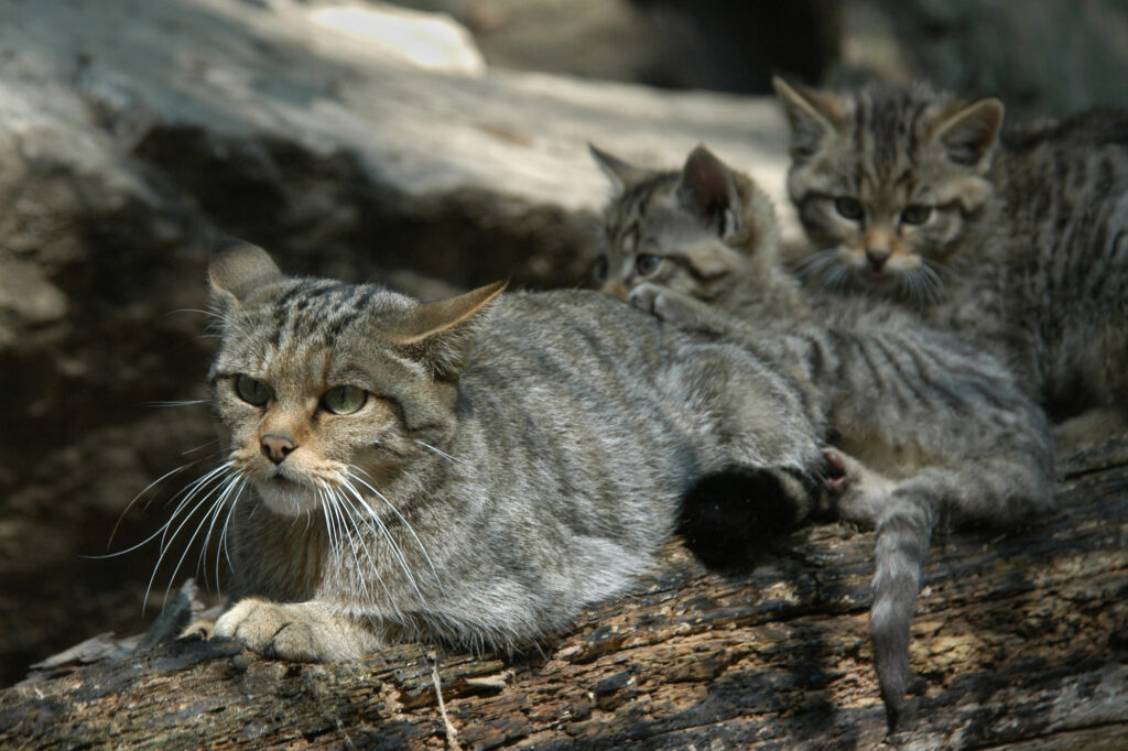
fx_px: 10336
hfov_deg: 6.2
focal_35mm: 330
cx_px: 564
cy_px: 376
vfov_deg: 4.2
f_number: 5.3
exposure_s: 1/160
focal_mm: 220
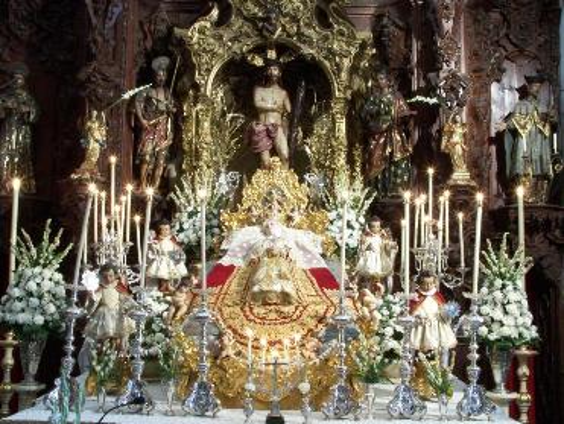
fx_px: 701
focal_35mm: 43
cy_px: 212
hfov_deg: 43.8
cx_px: 282
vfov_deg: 33.7
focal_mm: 7.1
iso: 100
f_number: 8
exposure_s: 5
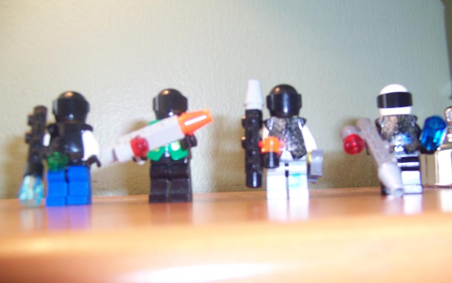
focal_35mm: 36
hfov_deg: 54.0
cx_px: 231
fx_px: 444
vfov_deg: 35.3
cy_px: 163
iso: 140
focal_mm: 5.5
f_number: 2.8
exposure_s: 1/90
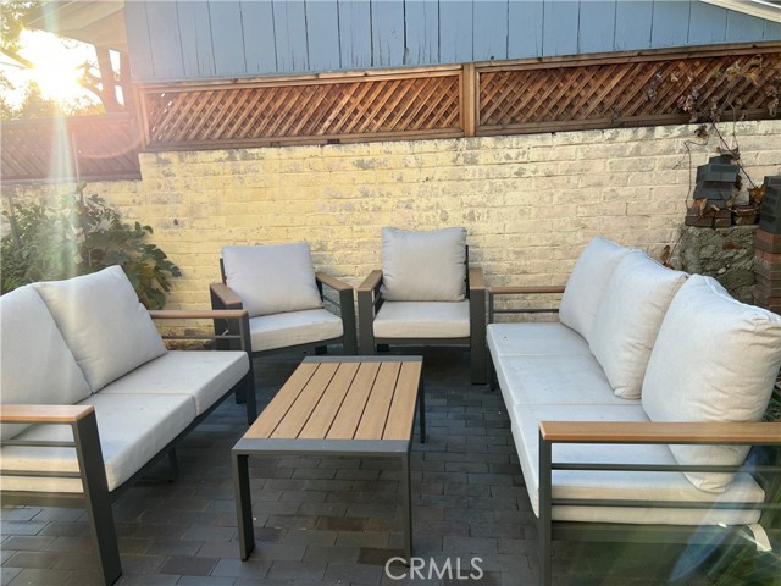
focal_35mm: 26
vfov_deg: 53.1
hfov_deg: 67.3
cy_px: 293
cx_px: 390
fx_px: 587
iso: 50
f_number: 1.5
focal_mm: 5.7
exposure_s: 1/389
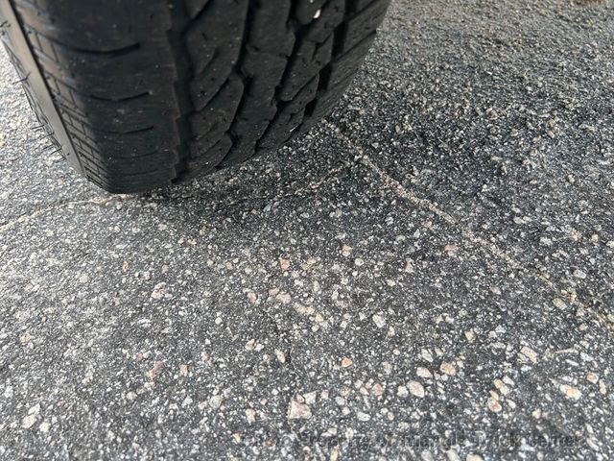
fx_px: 461
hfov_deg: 67.3
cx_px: 307
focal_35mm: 26
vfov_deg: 53.1
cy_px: 230
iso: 50
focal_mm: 5.7
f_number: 1.5
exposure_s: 1/266
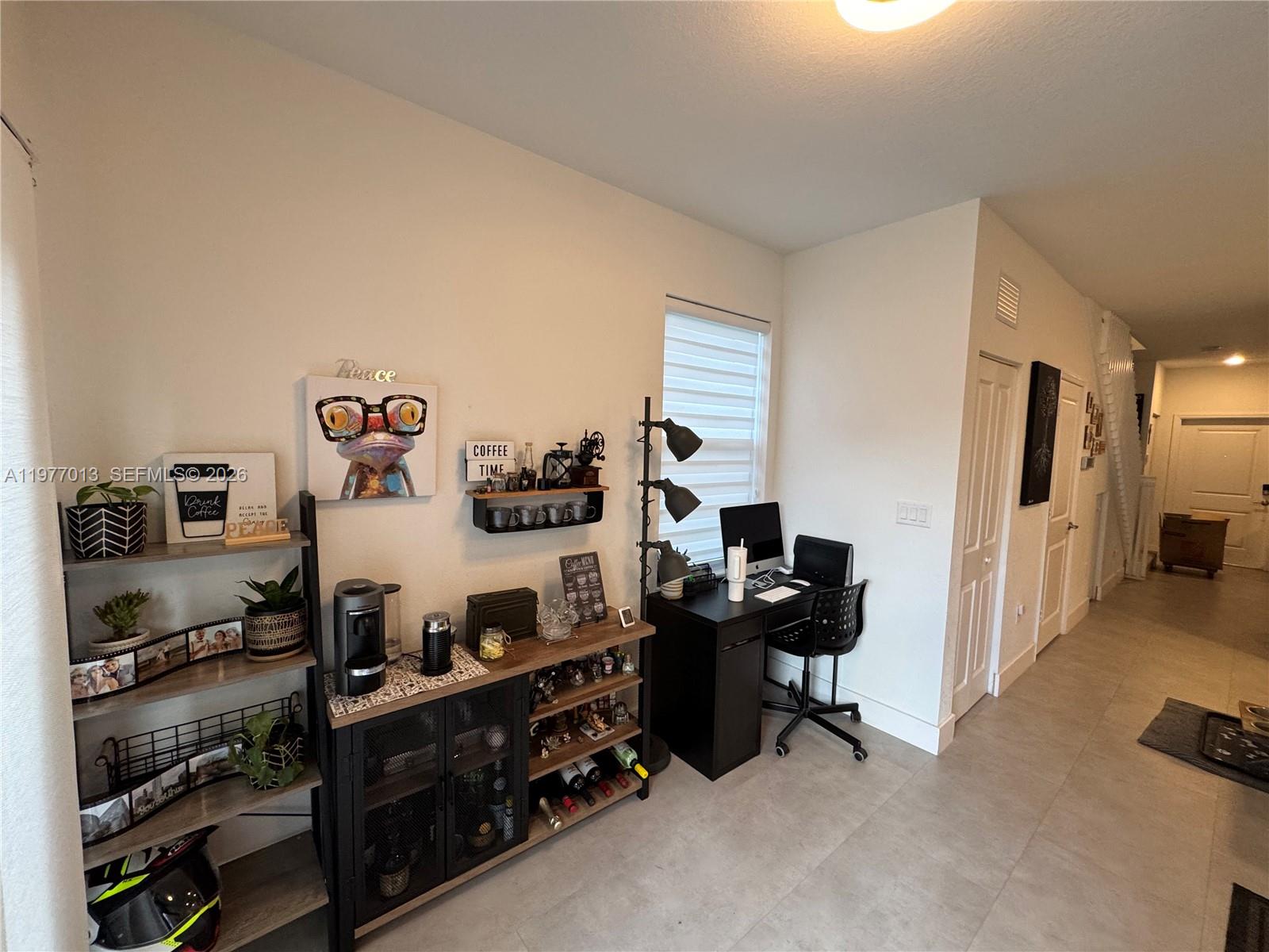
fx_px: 513
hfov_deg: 102.1
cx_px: 634
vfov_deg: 85.7
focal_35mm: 14
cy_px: 476
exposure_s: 1/120
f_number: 2.2
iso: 250
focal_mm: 2.22
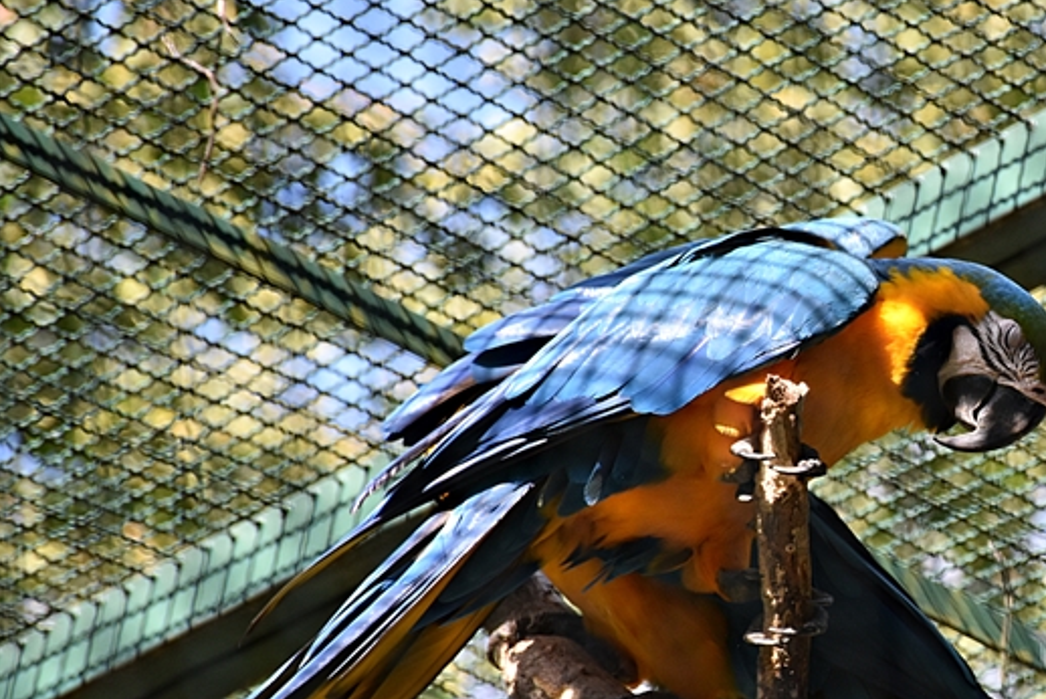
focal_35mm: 415
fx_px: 12064
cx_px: 1010
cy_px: 399
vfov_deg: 3.3
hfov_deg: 5.0
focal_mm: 140
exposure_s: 1/320
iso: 400
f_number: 5.6
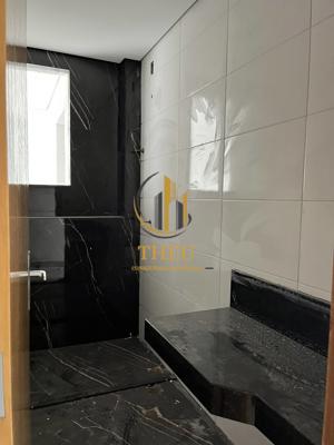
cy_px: 222
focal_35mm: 26
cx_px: 167
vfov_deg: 67.3
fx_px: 334
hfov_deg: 53.1
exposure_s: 1/30
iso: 800
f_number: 1.6
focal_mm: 5.1
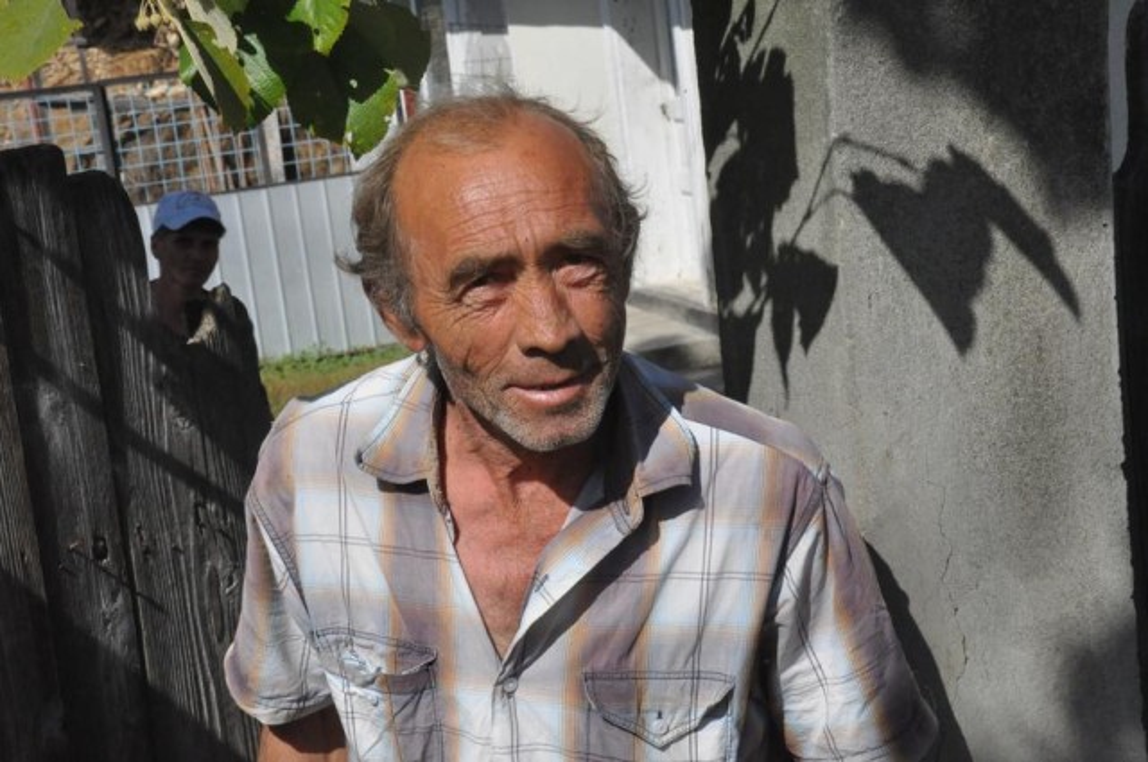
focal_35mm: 78
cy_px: 381
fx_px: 2484
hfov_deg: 26.0
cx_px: 574
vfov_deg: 17.4
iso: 2000
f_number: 20
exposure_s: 1/1600
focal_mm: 52
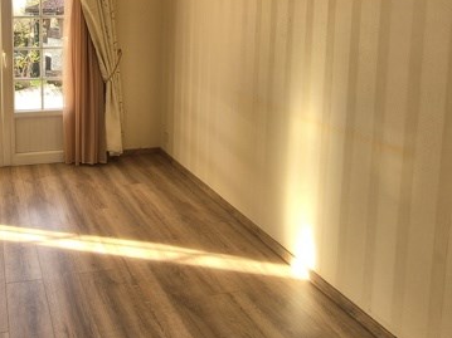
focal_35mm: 29
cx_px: 59
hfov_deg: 54.9
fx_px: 379
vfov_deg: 45.3
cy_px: 58
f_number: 2.2
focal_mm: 2.2
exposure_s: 1/359
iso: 80
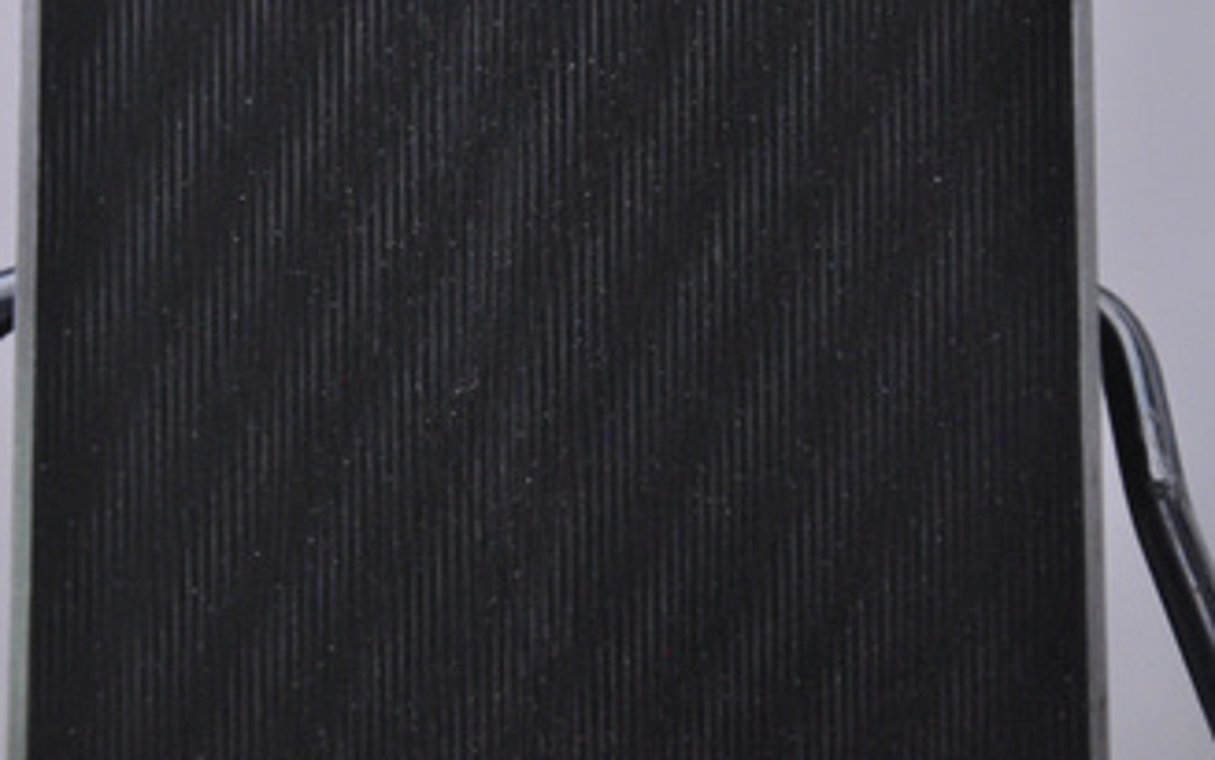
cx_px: 545
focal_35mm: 220
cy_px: 243
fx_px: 7275
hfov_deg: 9.5
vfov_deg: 6.0
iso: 3200
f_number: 9.5
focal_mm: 105
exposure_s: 1/125
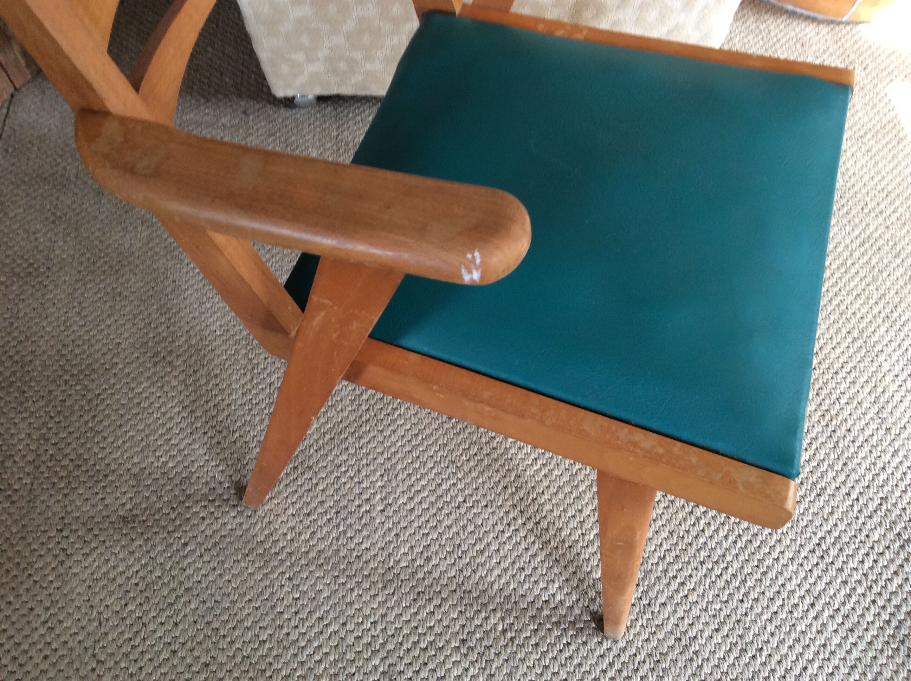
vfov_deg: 44.1
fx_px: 841
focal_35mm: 32
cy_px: 340
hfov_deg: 56.9
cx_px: 456
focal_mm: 3.3
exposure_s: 1/25
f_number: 2.4
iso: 80
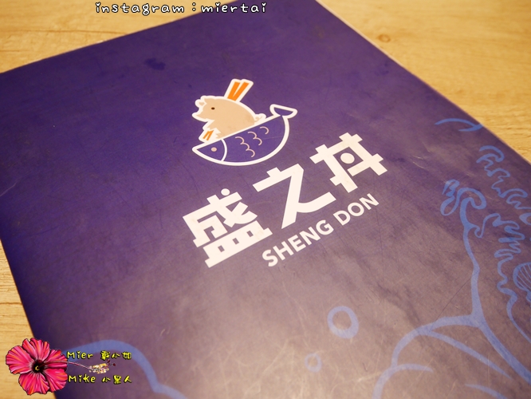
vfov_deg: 53.1
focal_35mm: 26
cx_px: 266
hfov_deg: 67.3
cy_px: 200
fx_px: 399
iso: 400
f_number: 3.5
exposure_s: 1/60
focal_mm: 13
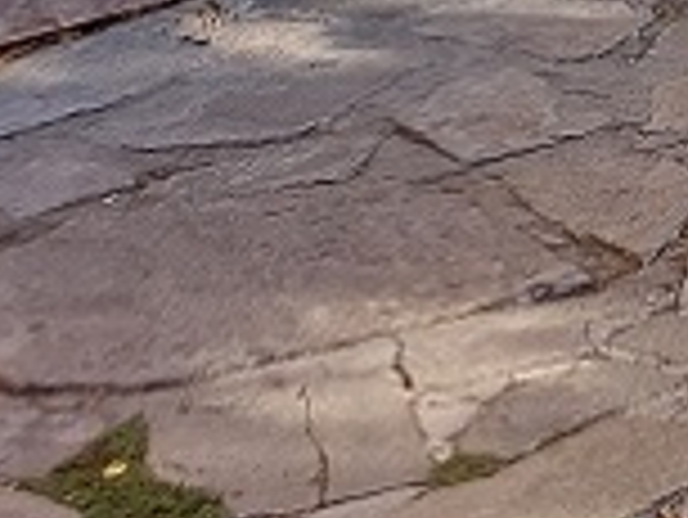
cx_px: 2242
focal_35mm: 172
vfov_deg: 7.2
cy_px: -1259
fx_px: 3421
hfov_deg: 8.8
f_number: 1.8
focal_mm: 5.23
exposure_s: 1/247
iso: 25
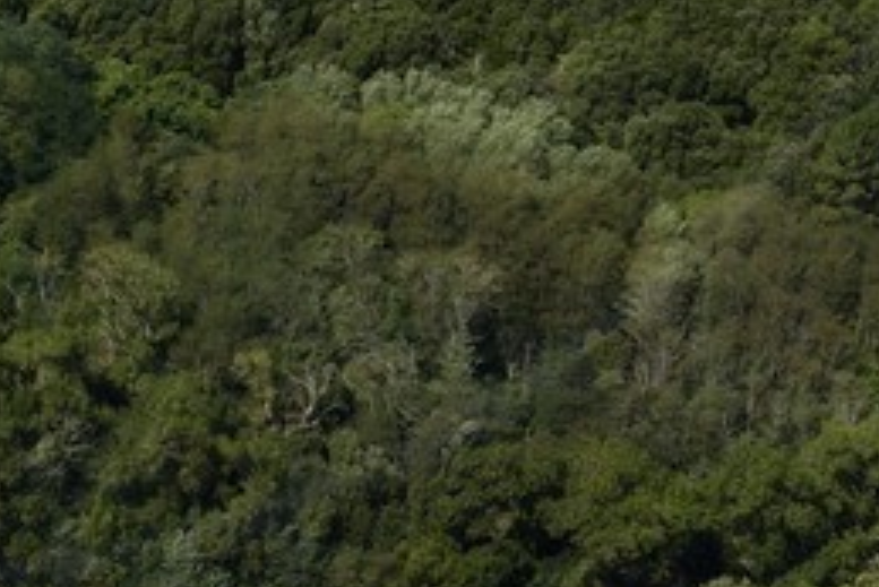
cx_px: -173
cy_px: -655
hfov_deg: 13.5
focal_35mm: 148
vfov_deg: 8.7
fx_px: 3616
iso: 200
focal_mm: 24
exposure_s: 1/200
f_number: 14
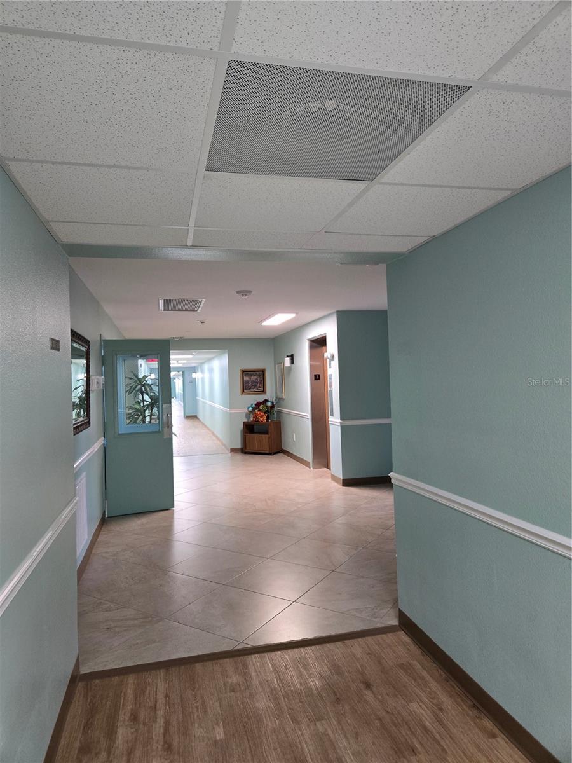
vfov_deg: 73.9
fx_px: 507
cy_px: 382
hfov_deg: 58.9
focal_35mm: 23
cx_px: 286
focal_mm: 5.4
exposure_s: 1/120
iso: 320
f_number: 1.8
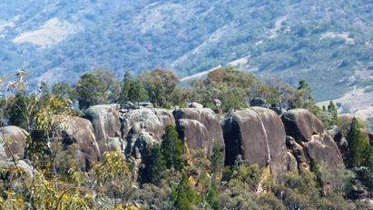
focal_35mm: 210
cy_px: 107
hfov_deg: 10.3
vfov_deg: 5.8
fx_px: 2077
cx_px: 216
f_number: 4.5
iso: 80
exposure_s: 1/250
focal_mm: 24.1
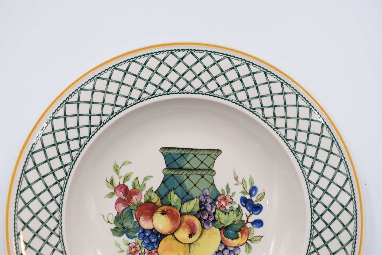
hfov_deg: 49.6
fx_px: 414
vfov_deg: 34.2
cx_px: 191
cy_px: 128
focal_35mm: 39
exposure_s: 1/200
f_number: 5.6
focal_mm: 26
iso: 200
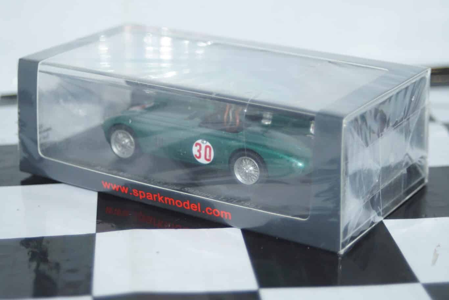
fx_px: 1123
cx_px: 224
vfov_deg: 15.2
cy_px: 150
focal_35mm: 90
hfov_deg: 22.6
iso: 400
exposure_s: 1/80
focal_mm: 60
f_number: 5.6
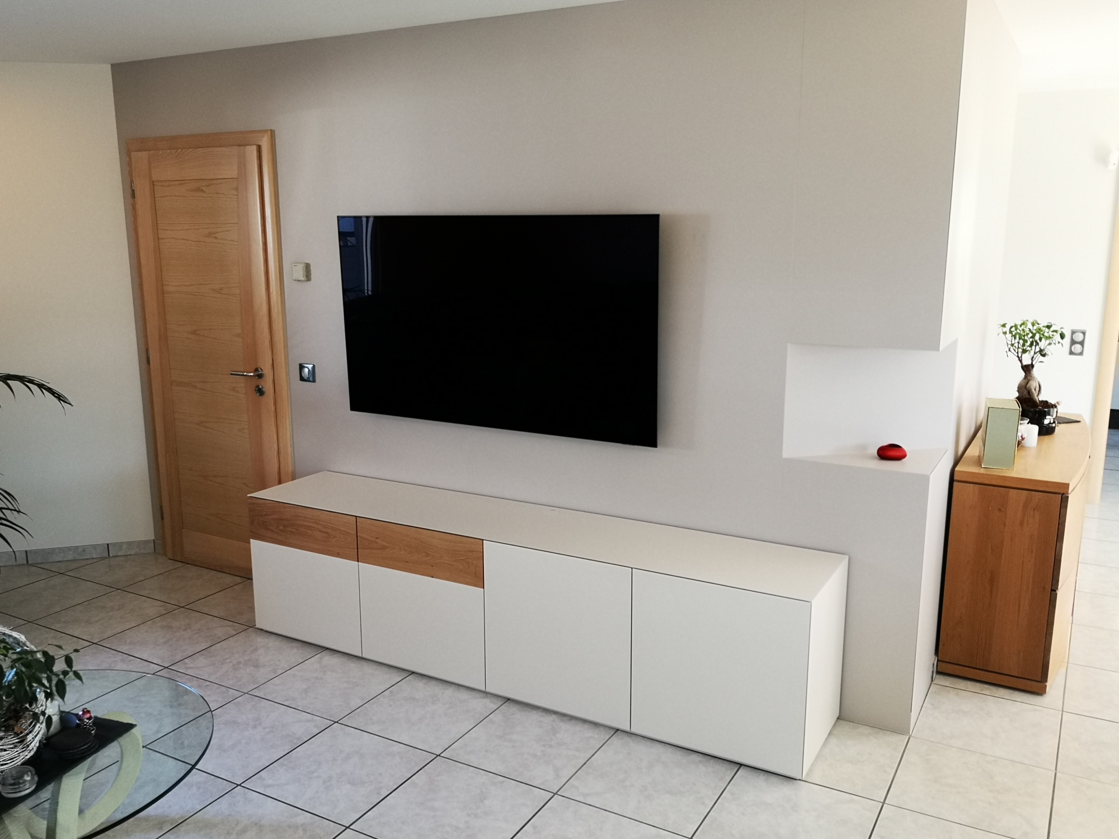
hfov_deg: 61.7
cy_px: 420
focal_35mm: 29
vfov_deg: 48.2
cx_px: 560
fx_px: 937
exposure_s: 1/50
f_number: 1.8
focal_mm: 3.95
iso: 125
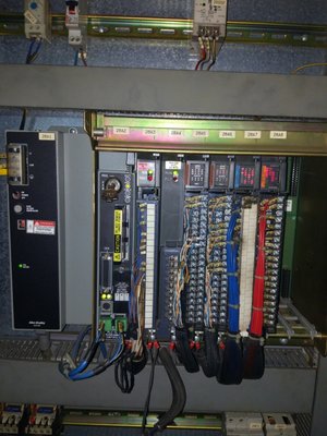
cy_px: 218
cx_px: 164
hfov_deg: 49.7
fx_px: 353
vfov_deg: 63.4
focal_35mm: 28
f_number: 2
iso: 276
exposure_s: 1/25
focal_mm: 4.26
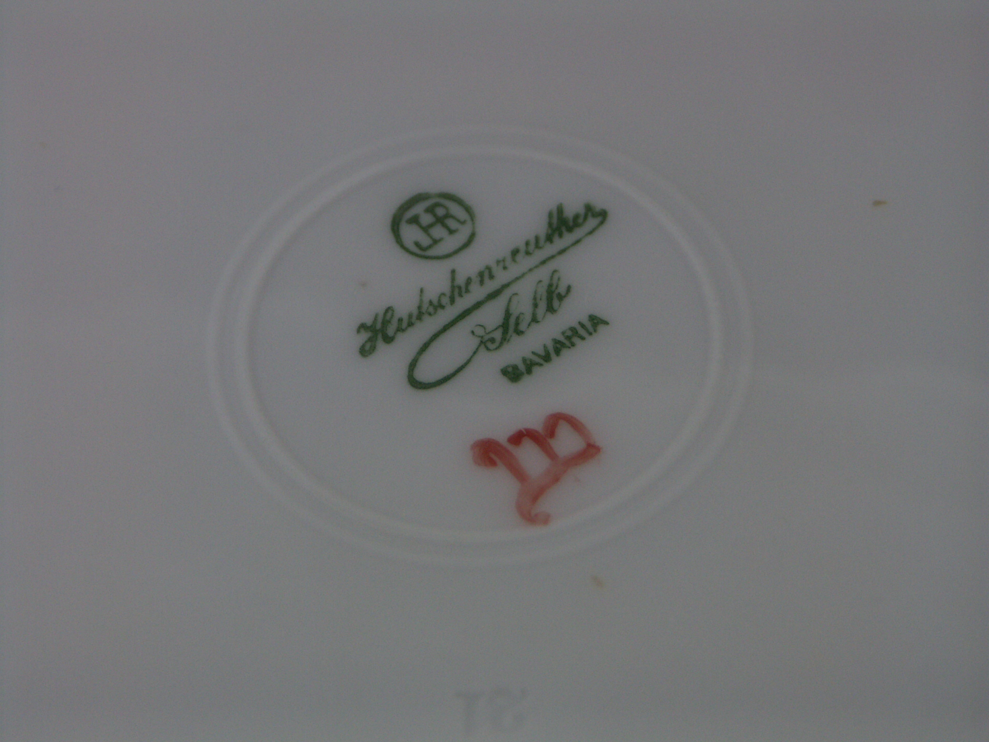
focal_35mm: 200
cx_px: 494
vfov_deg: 7.4
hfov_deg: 9.9
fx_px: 5714
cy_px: 371
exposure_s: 1/200
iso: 100
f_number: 4
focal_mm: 50.8
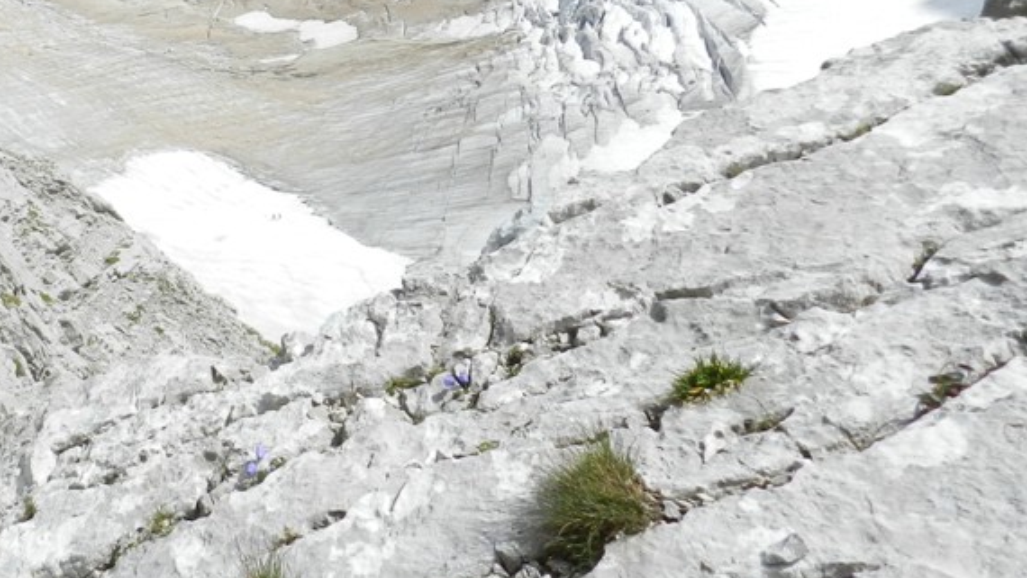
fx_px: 1226
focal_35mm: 45
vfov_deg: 26.2
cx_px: 193
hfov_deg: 43.2
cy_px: 139
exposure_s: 1/800
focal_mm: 4
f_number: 4.5
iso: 160
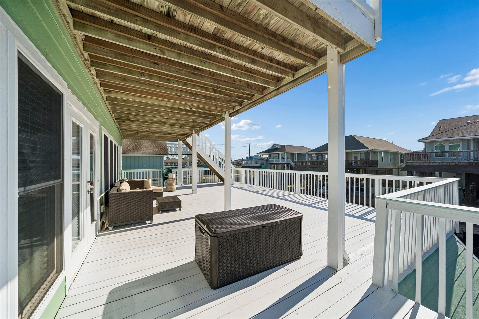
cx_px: 240
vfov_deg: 85.4
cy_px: 160
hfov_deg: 108.3
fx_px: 173
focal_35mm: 13
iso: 640
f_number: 8
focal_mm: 13
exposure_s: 1/3200
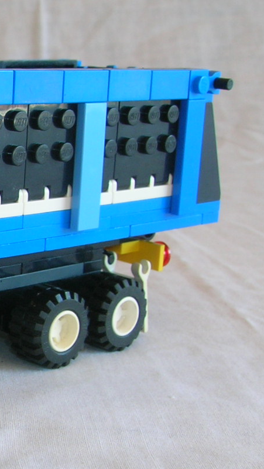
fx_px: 920
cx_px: -165
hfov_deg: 14.8
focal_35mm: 74
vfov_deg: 28.5
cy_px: 276
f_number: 4.9
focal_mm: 5.7
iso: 50
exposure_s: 1/19.4
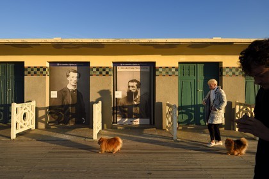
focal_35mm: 24
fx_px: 179
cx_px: 134
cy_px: 90
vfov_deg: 53.1
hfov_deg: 73.7
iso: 200
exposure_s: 1/250
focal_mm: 24
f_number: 8
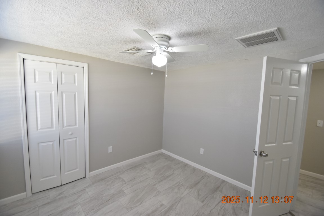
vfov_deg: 77.3
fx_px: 135
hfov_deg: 100.4
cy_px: 108
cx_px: 162
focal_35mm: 15
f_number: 3.5
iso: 800
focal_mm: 10
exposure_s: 1/125
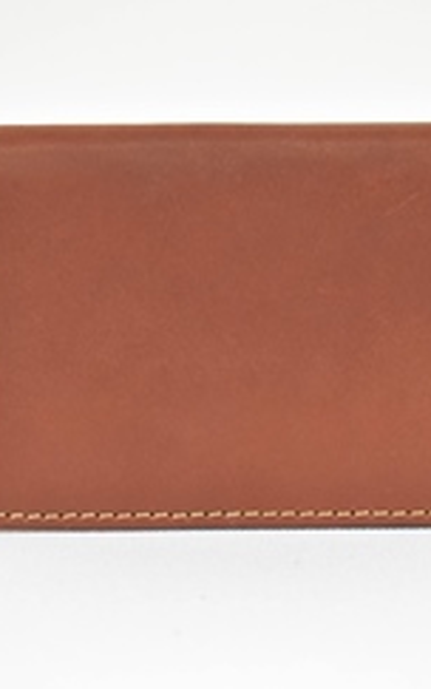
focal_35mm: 140
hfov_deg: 9.4
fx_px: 2630
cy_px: 333
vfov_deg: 14.9
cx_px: 241
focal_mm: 46
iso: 2000
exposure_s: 1/250
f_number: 5.3
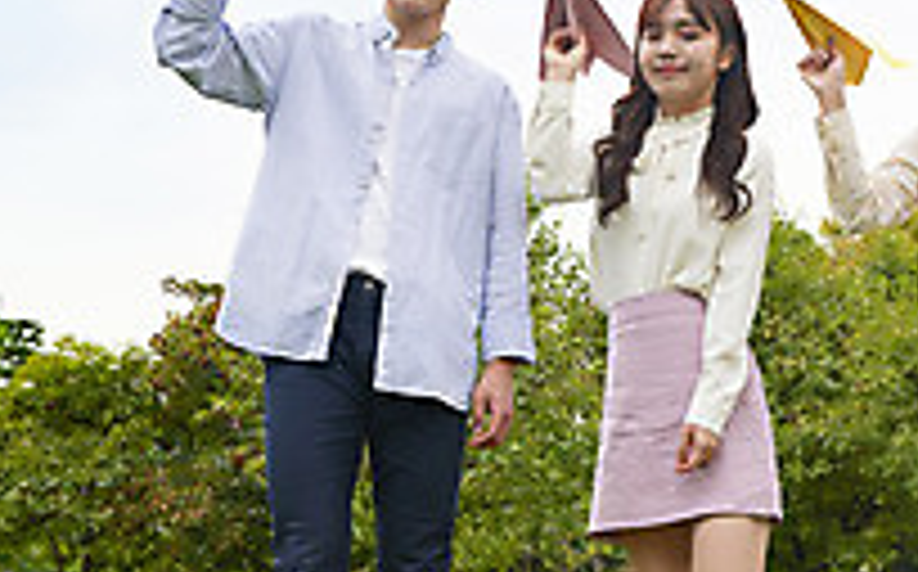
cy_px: 86
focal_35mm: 72
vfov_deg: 17.8
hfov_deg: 28.6
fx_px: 1799
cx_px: 475
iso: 320
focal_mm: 24
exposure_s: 1/500
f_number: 4.5
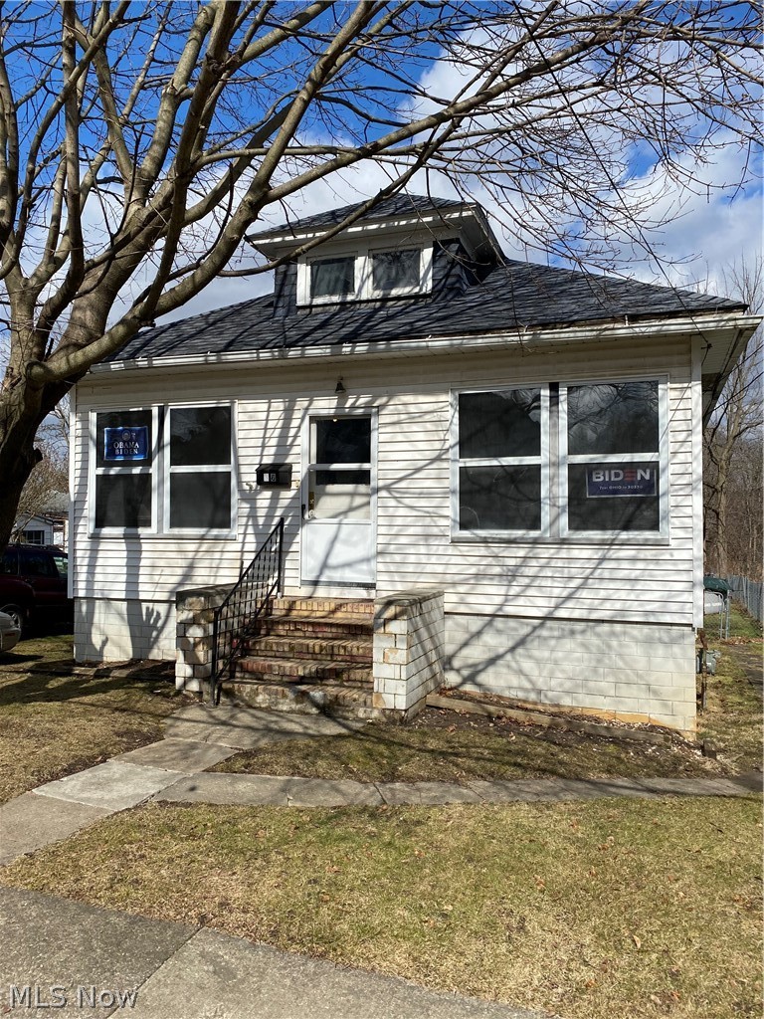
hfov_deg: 53.1
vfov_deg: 67.3
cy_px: 510
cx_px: 382
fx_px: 765
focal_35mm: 26
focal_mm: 4.25
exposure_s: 1/4608
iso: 32
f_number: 1.8
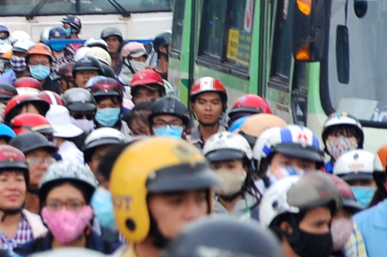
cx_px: -283
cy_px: -34
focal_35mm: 577
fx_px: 6189
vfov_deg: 2.4
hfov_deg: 3.6
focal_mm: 105
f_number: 5.6
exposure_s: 1/200
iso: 400
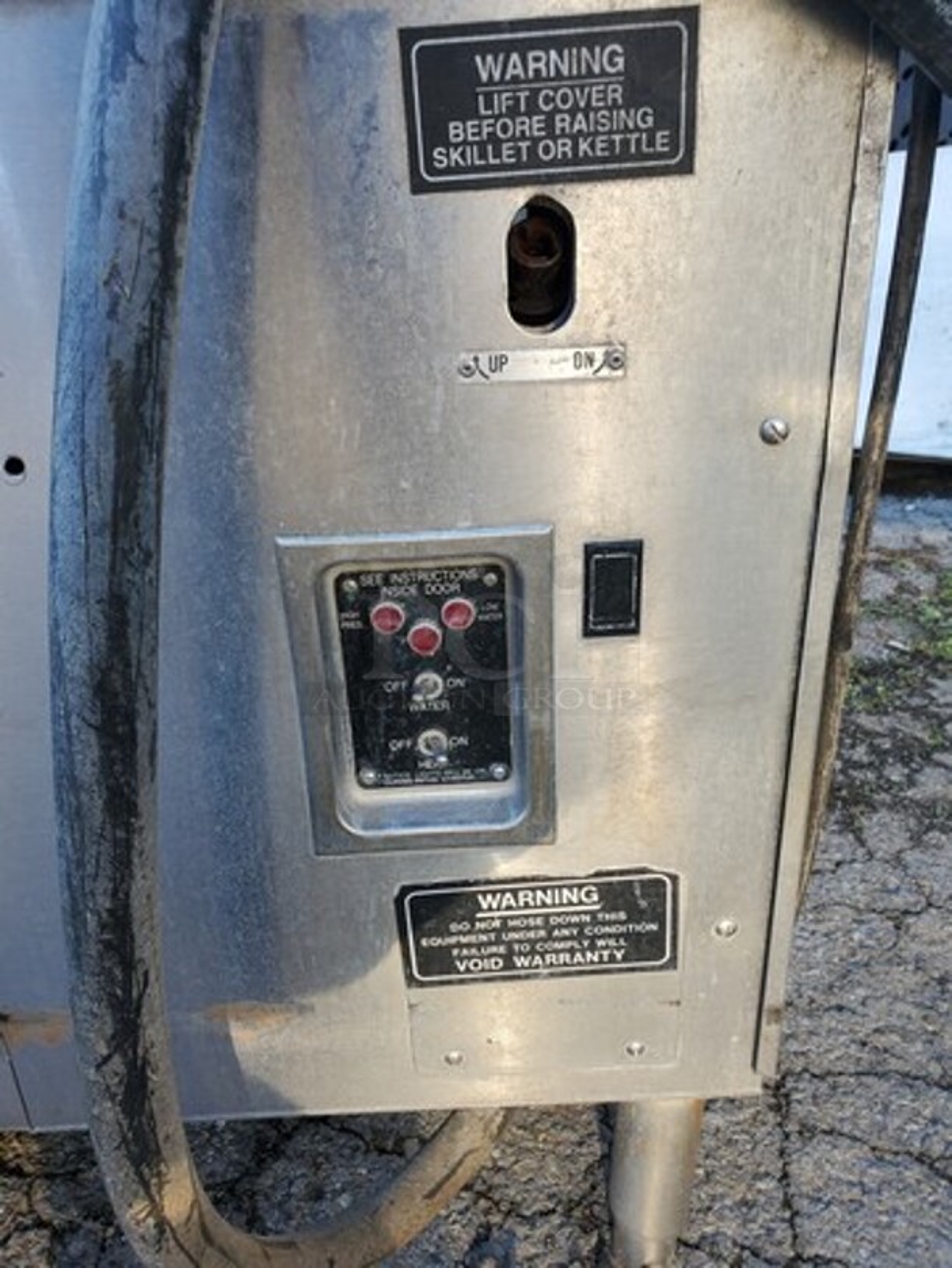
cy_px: 634
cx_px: 476
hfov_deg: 53.1
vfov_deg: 67.3
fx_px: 953
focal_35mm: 26
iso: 50
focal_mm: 4.3
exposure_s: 1/128
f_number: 2.4
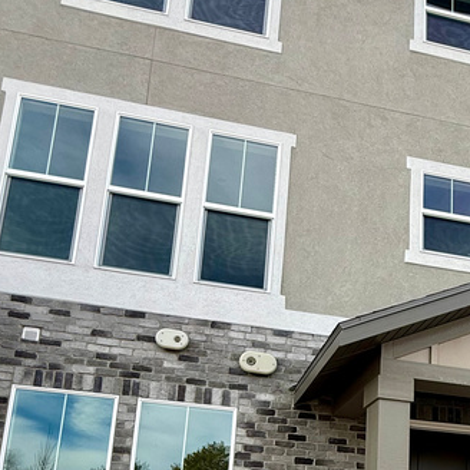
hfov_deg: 51.3
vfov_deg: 46.4
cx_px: 391
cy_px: 471
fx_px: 445
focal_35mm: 29
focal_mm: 2.22
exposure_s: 1/522
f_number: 2.2
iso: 50
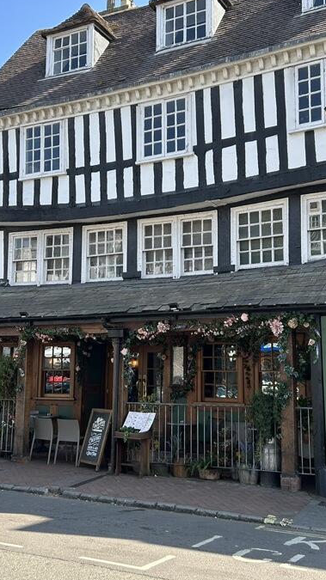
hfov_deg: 27.7
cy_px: 290
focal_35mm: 43
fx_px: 662
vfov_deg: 47.4
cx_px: 163
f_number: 1.5
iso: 50
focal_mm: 5.7
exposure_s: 1/846
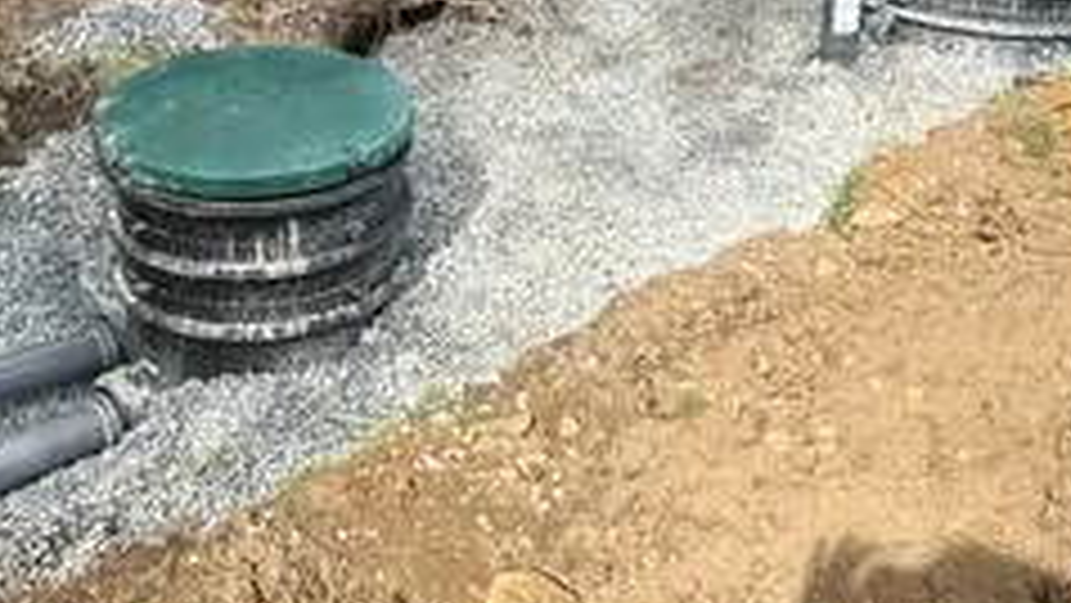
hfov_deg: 36.6
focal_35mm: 57
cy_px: 76
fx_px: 1619
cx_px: 560
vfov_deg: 20.7
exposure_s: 1/1621
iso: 50
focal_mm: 5.7
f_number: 1.5
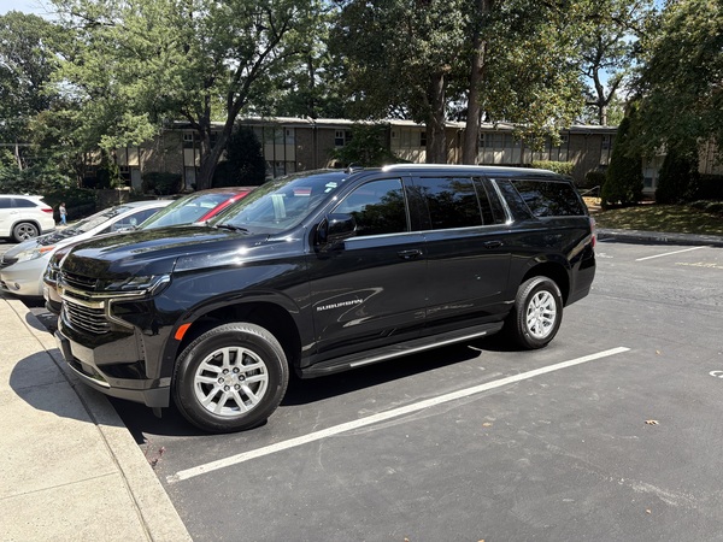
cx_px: 362
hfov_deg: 67.3
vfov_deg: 53.1
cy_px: 271
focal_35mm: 26
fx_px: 543
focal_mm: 5.96
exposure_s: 1/1364
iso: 64
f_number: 1.6
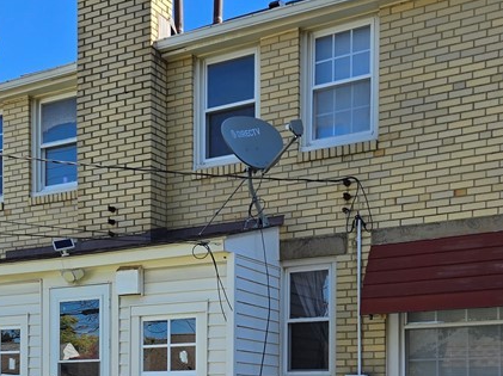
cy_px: 381
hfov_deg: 34.0
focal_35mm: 56
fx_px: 813
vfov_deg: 24.8
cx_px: 158
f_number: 1.8
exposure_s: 1/859
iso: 25
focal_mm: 5.4
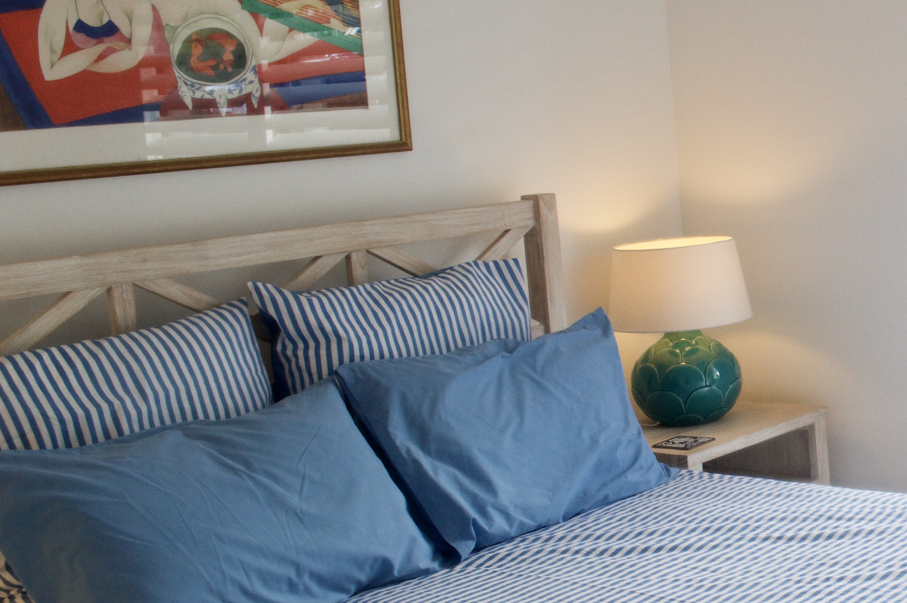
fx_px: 1410
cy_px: 309
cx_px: 923
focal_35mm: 56
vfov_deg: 24.1
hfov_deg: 32.6
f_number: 5
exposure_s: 1/100
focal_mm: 18
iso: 400
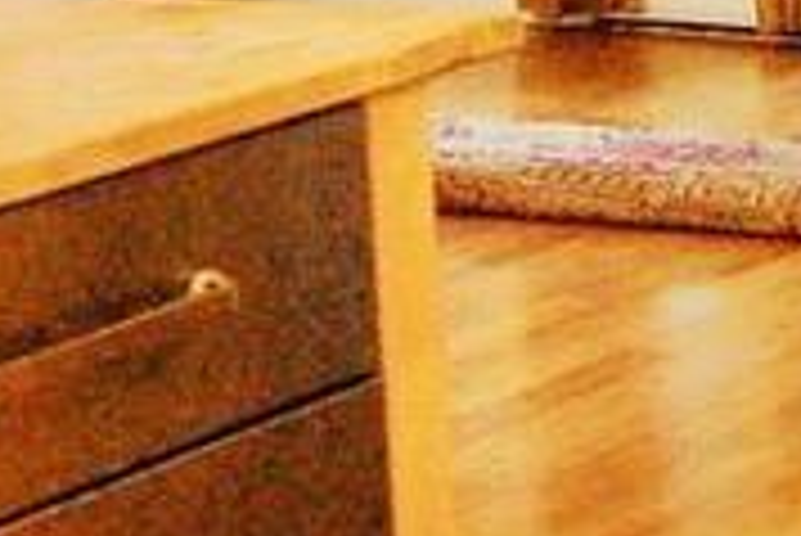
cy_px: -484
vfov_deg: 8.5
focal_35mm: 155
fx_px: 3451
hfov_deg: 11.3
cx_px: 1822
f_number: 5.6
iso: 3200
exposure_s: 1/80
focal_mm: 18
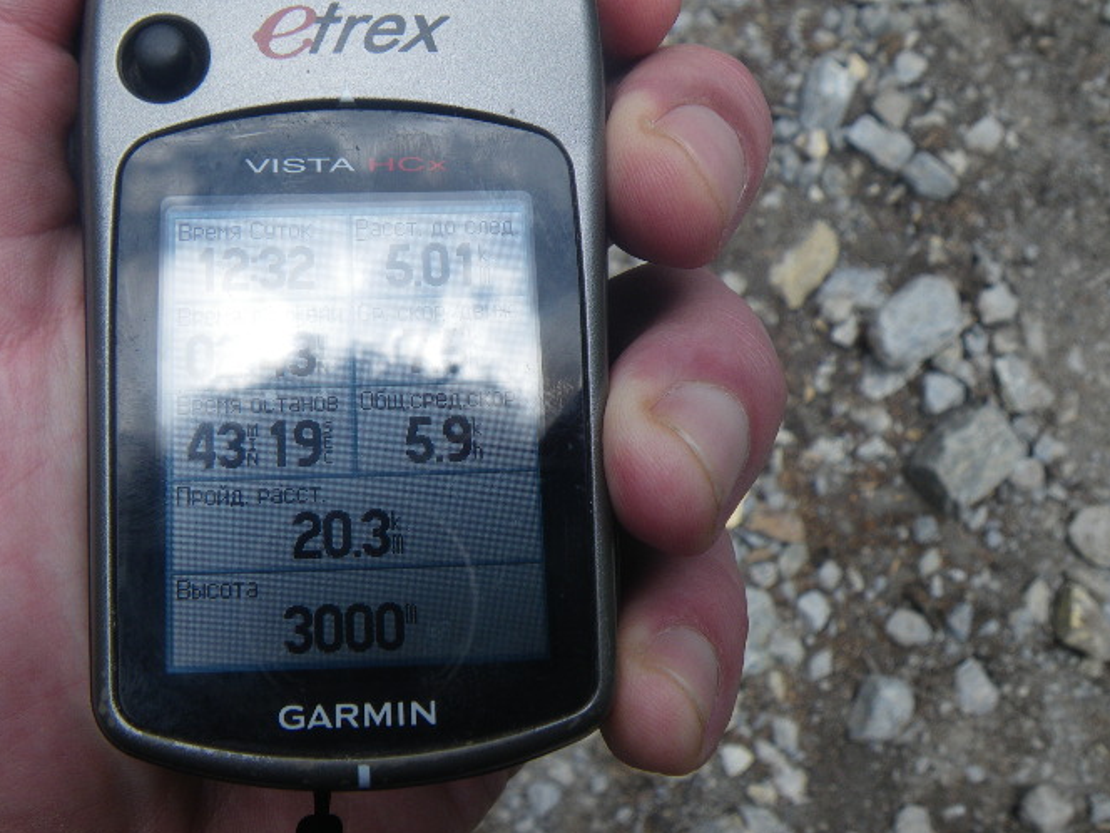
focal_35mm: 36
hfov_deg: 50.8
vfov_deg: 39.5
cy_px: 335
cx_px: 407
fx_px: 1154
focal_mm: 5
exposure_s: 1/250
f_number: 4.2
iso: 50
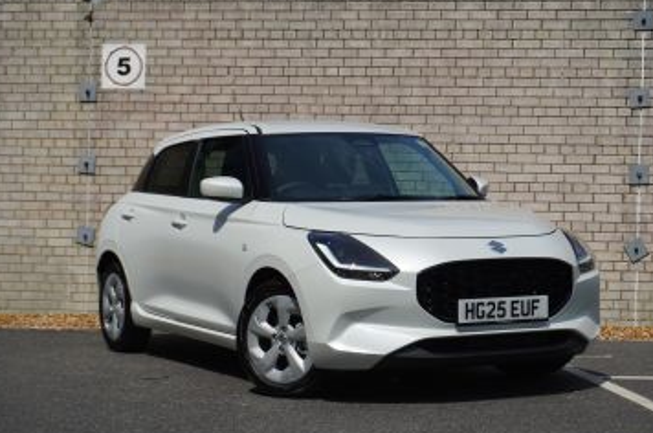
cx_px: 345
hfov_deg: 27.9
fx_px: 1314
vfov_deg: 18.7
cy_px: 235
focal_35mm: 73
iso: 100
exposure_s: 1/320
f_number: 8
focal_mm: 43
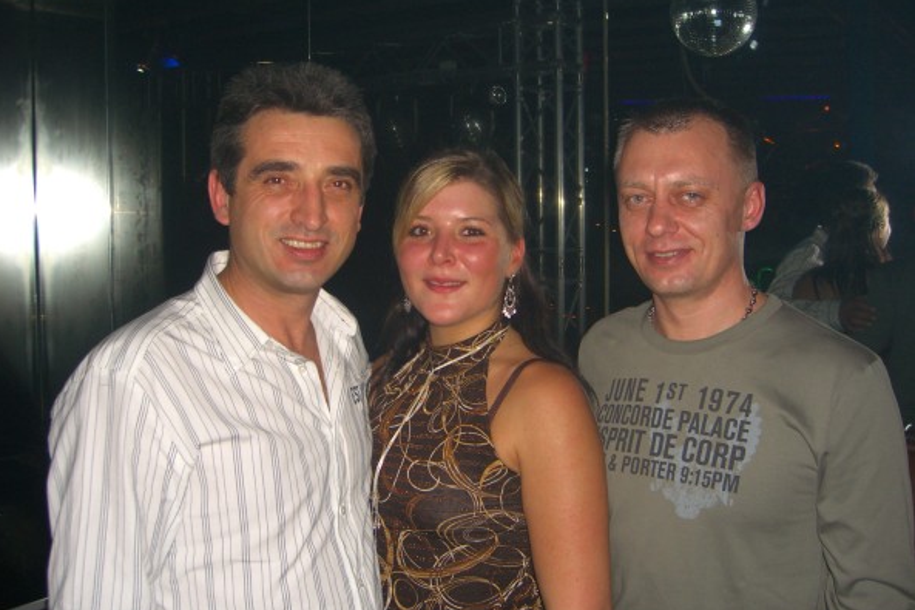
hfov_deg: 48.5
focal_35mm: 40
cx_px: 454
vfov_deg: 33.4
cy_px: 283
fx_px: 1016
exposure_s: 1/60
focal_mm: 7.9
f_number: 2.8
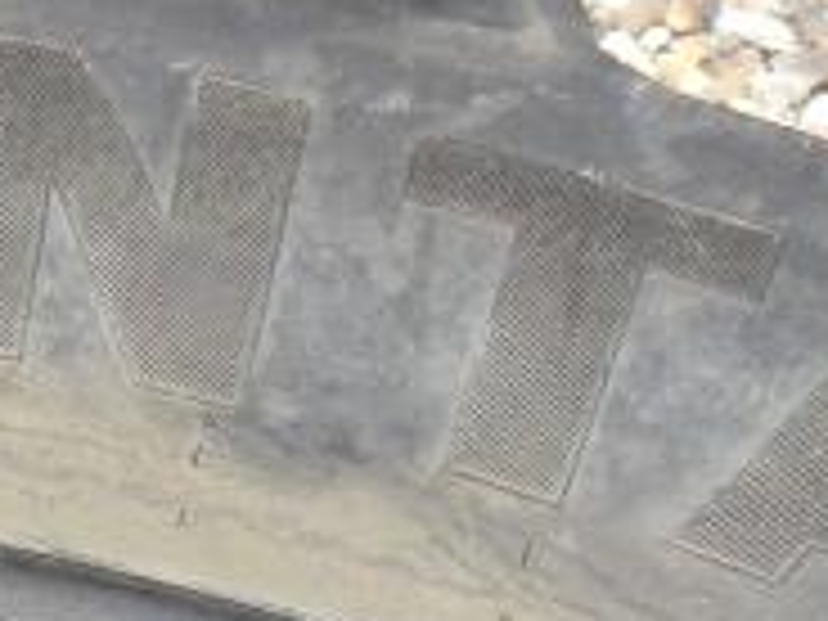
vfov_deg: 9.5
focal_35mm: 156
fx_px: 3731
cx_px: -774
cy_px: 207
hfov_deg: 11.5
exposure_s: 1/320
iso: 160
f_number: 6.3
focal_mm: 14
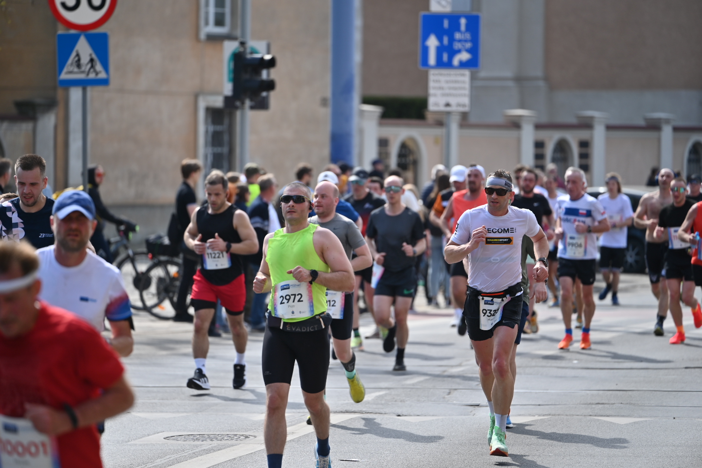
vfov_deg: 7.6
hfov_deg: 11.4
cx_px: 351
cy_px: 234
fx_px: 3510
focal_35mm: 180
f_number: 2.8
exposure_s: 1/1250
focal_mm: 180
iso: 125
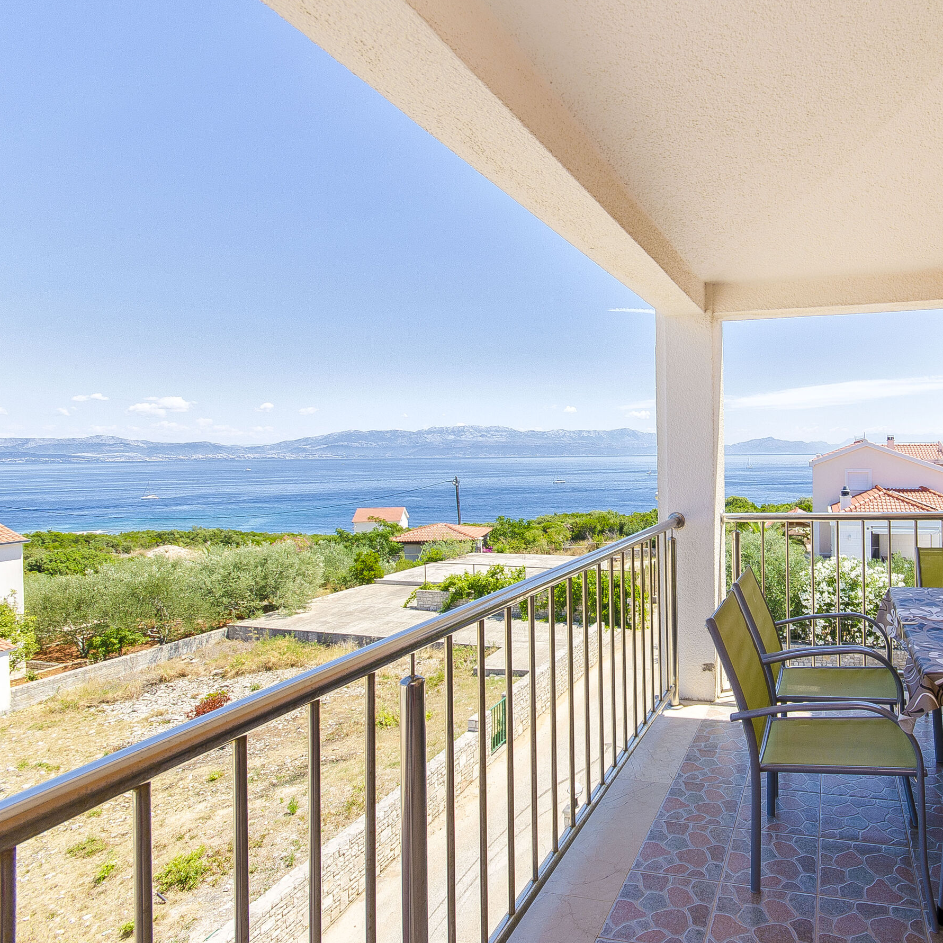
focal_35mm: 20
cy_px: 458
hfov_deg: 71.2
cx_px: 671
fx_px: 616
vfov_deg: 74.8
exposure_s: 1/200
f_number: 8
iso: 100
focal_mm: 10
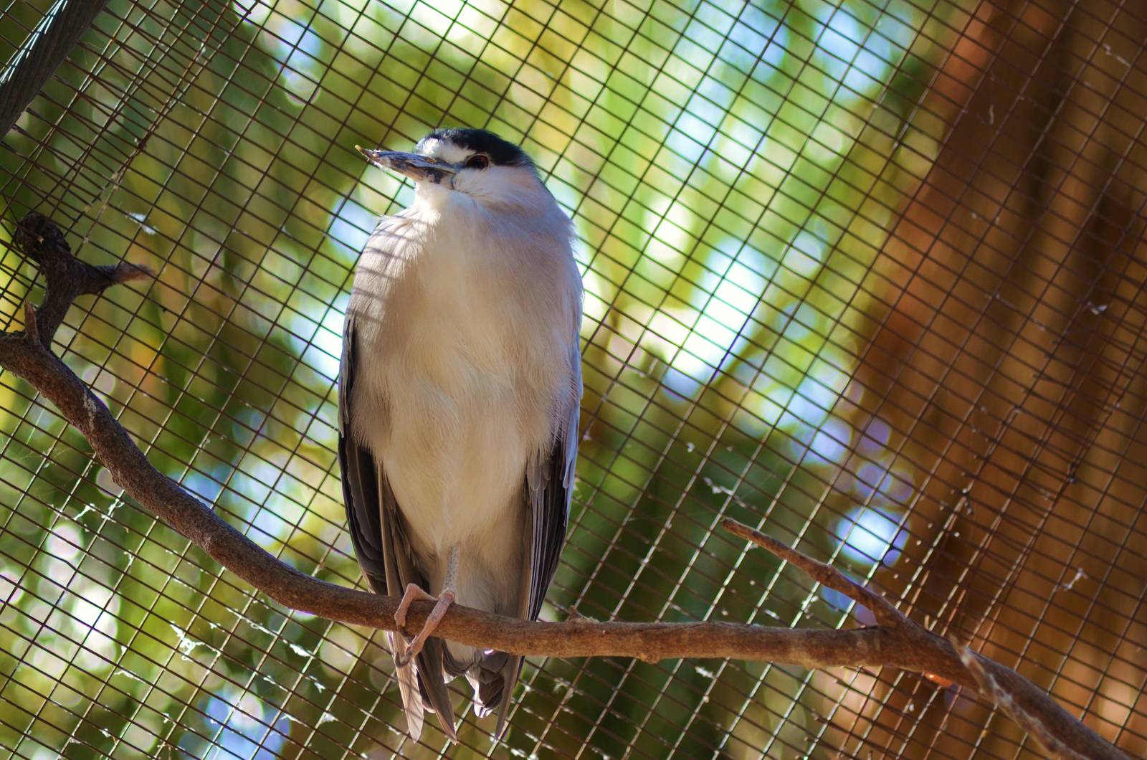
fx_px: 6439
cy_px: 380
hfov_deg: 10.2
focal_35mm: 202
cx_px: 574
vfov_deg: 6.8
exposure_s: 1/400
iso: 400
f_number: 5
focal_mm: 135
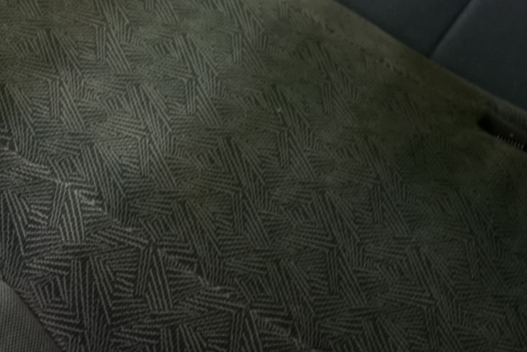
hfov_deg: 14.1
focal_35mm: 139
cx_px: -186
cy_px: 157
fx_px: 2035
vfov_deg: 9.9
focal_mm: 33
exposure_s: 1/20
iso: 1250
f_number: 5
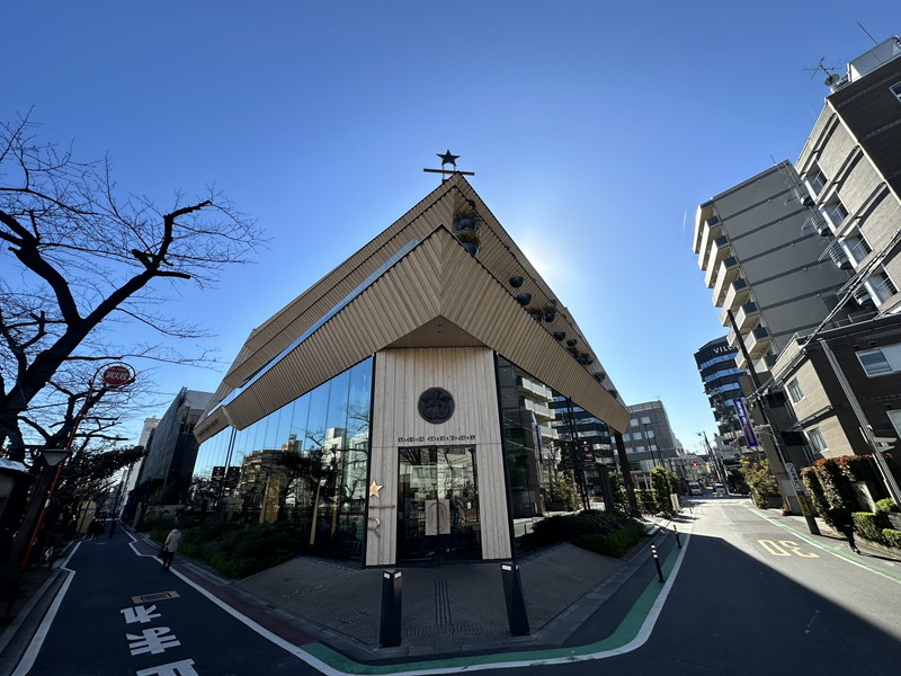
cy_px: 338
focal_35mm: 14
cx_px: 450
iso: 40
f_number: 2.2
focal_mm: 2.22
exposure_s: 1/1435
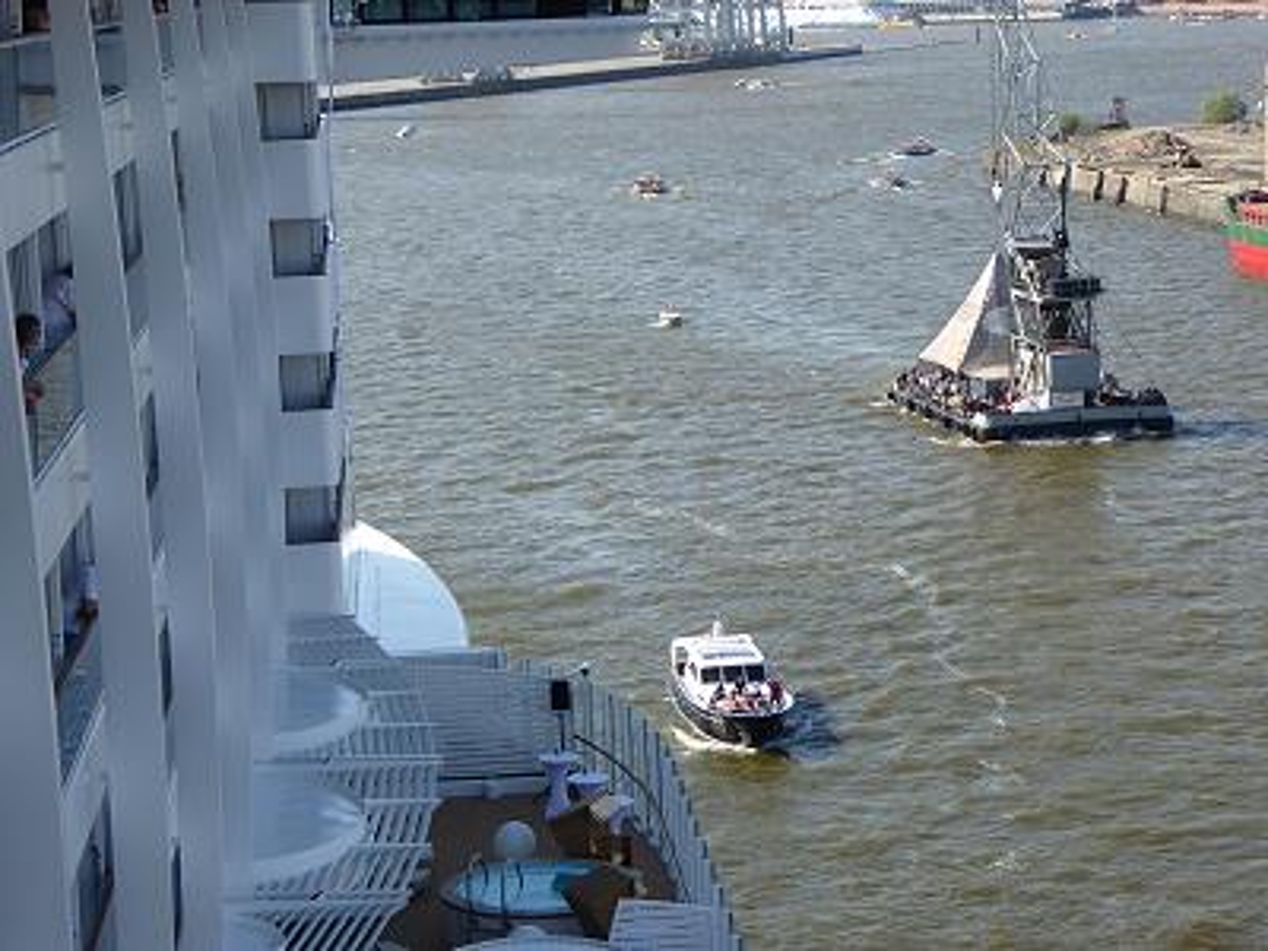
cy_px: 476
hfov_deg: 21.5
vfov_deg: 16.2
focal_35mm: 91
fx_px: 3333
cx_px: 634
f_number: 4.8
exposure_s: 1/320
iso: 100
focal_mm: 15
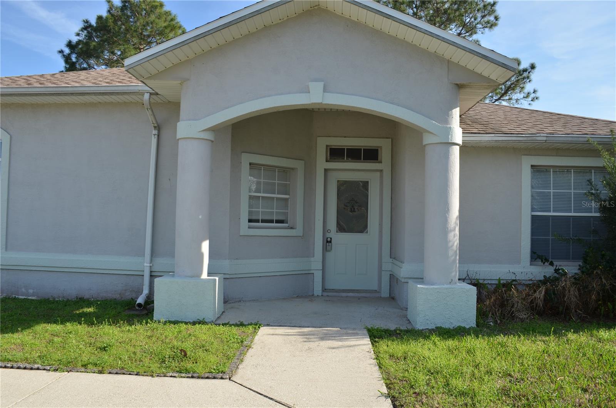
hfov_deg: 67.5
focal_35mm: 27
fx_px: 461
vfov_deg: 47.7
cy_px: 204
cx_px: 308
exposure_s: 1/250
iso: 100
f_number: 8
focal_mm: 18
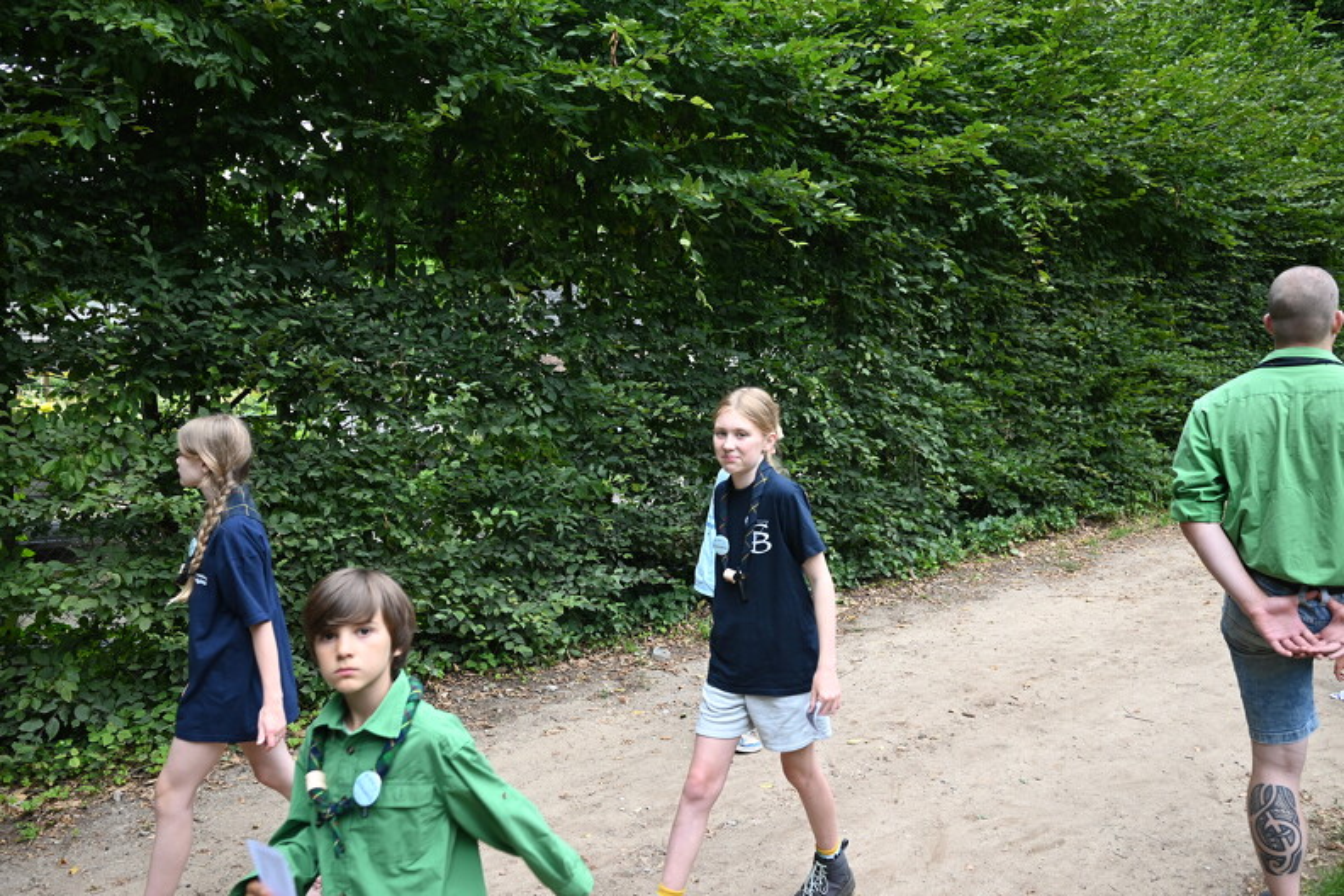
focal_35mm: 28
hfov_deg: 65.5
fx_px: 1045
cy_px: 448
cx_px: 672
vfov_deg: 46.4
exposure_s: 1/250
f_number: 4
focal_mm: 28
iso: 280
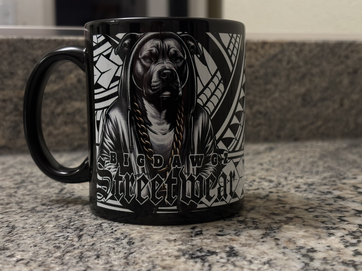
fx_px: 544
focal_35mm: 52
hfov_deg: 36.8
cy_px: 136
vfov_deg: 28.0
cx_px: 181
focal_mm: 5.96
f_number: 1.6
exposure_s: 1/40
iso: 160
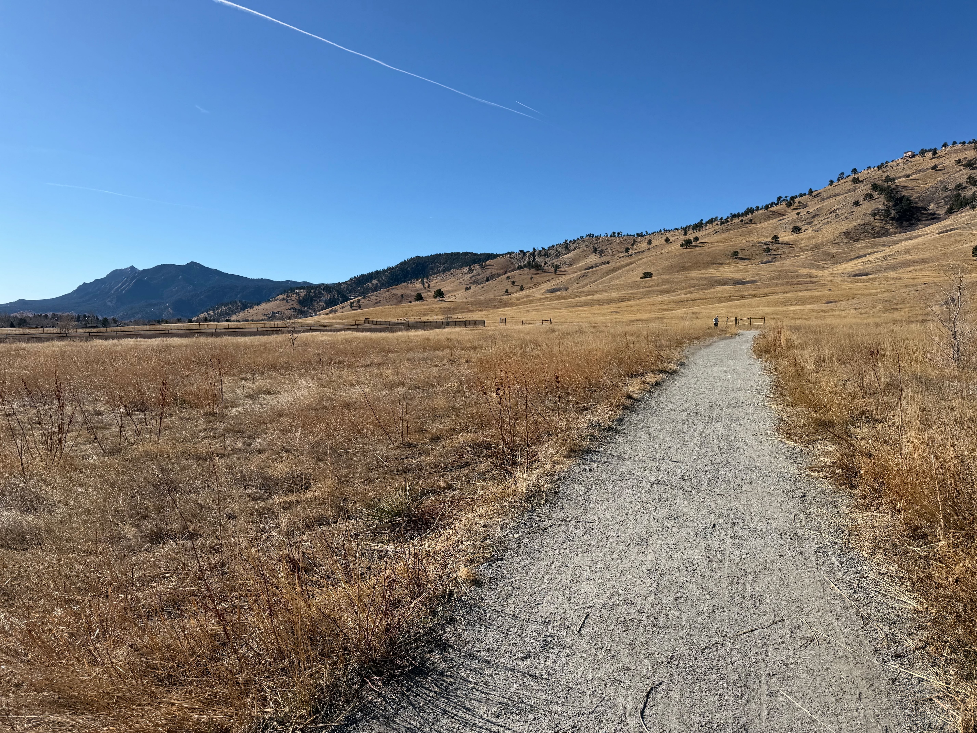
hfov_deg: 71.6
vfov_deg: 56.8
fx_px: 677
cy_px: 366
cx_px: 488
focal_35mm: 24
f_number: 1.78
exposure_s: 1/5714
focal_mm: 6.76
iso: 80
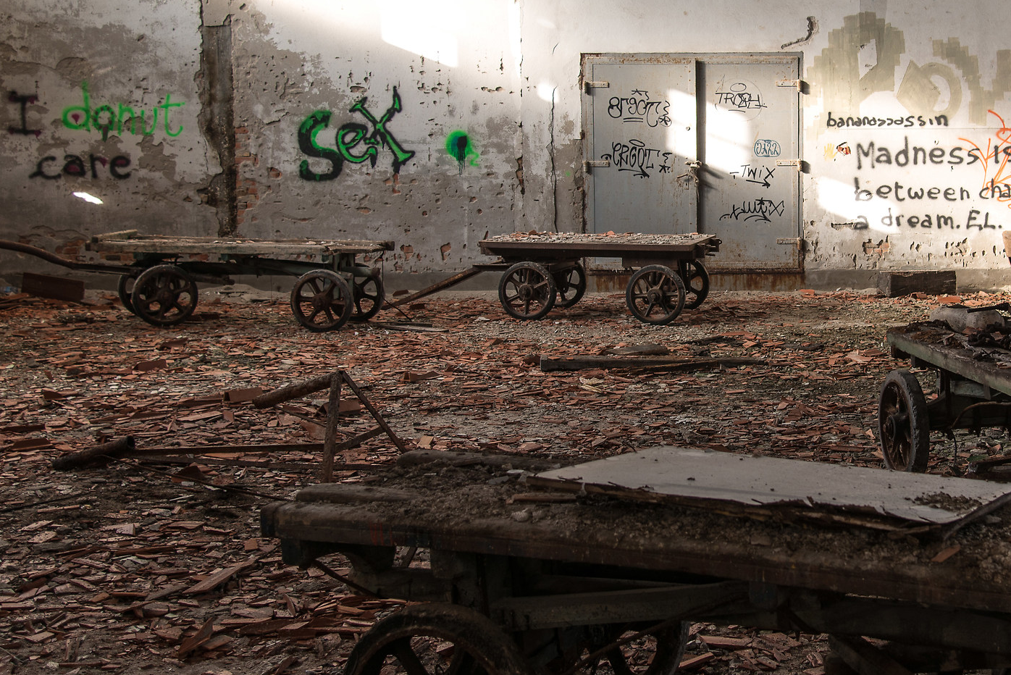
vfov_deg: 24.6
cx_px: 729
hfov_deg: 35.6
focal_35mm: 55
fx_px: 1545
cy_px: 248
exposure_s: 1/50
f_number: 4
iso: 100
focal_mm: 32
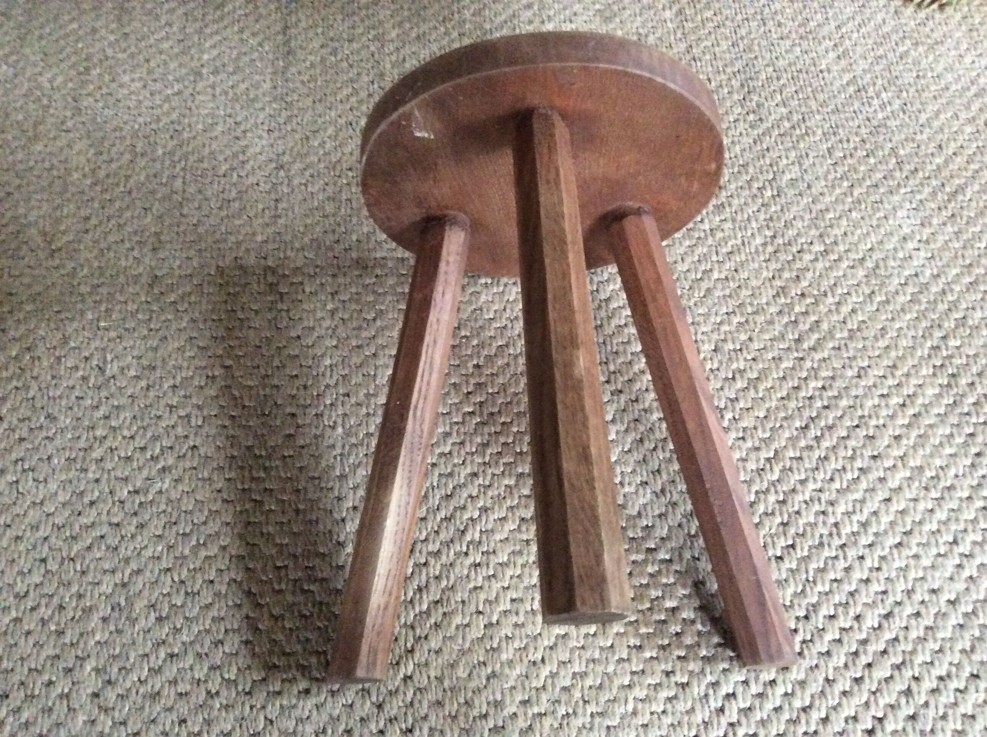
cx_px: 494
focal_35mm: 32
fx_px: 911
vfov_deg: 44.1
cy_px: 368
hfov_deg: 56.9
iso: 500
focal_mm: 3.3
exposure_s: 1/17
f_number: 2.4
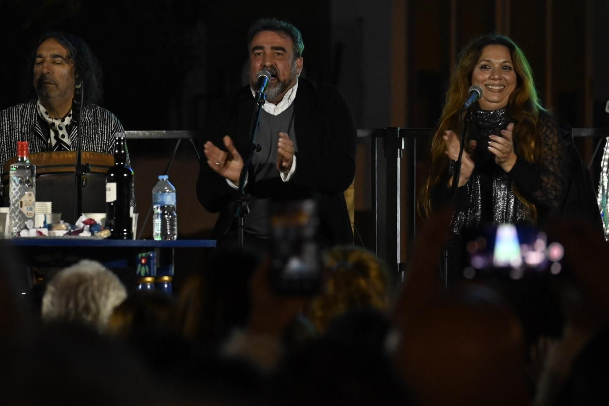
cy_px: 187
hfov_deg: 8.4
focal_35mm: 246
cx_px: 281
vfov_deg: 5.6
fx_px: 4162
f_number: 5.3
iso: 5000
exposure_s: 1/200
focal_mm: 140
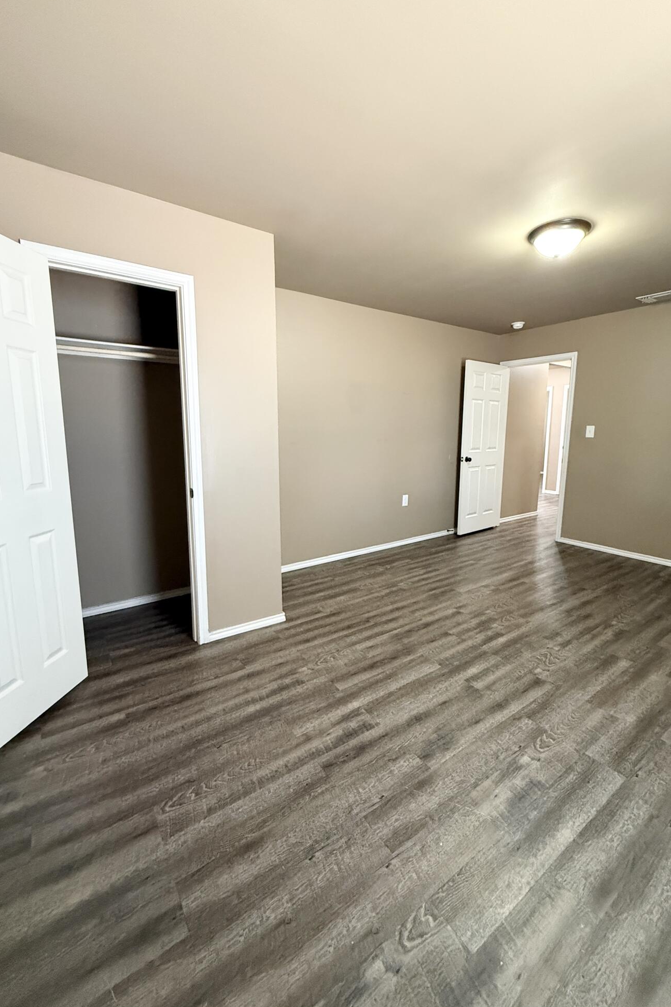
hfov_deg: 77.3
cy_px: 495
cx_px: 346
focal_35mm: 15
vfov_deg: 100.4
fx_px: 419
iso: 800
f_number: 2.2
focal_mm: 2.22
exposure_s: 1/60
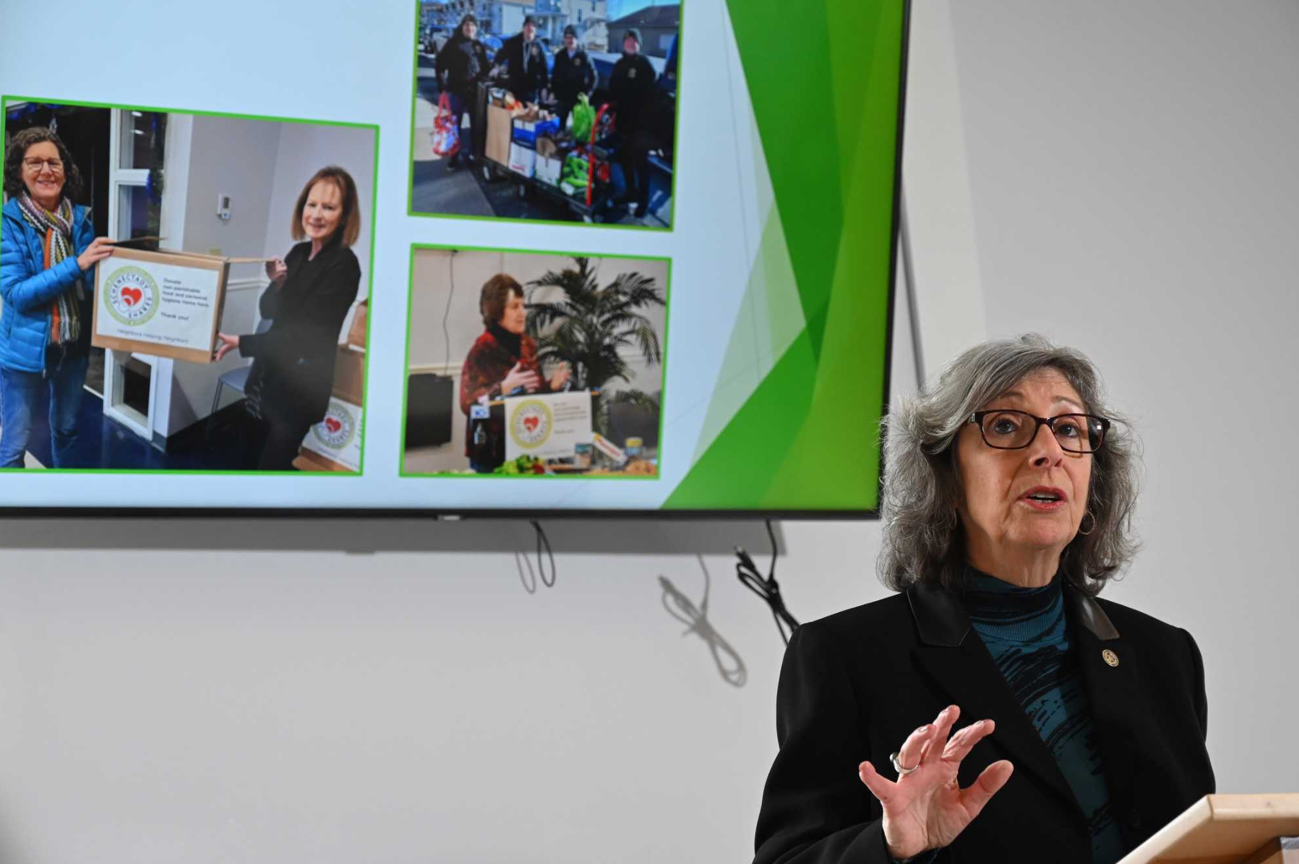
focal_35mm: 72
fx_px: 2596
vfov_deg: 18.9
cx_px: 654
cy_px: 422
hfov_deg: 28.1
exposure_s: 1/400
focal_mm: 70
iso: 2500
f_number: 5.6
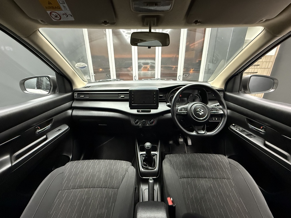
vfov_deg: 85.7
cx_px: 146
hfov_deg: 102.1
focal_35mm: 14
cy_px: 109
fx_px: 118
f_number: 2.2
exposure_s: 1/50
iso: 1000
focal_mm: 2.22
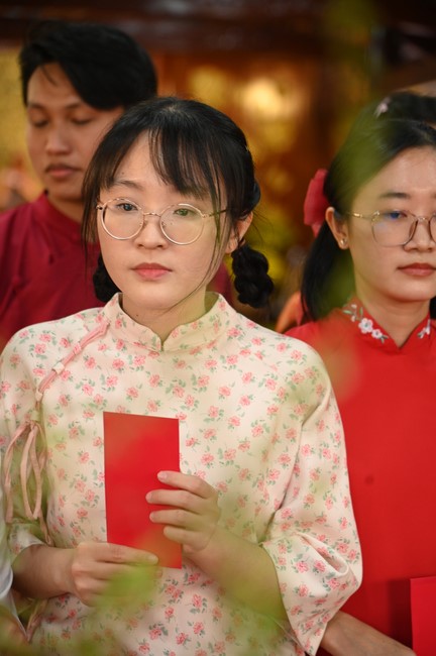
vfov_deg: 17.1
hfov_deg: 11.4
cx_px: 218
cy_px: 328
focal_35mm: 120
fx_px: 2184
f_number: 4.5
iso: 1600
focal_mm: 120
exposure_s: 1/160
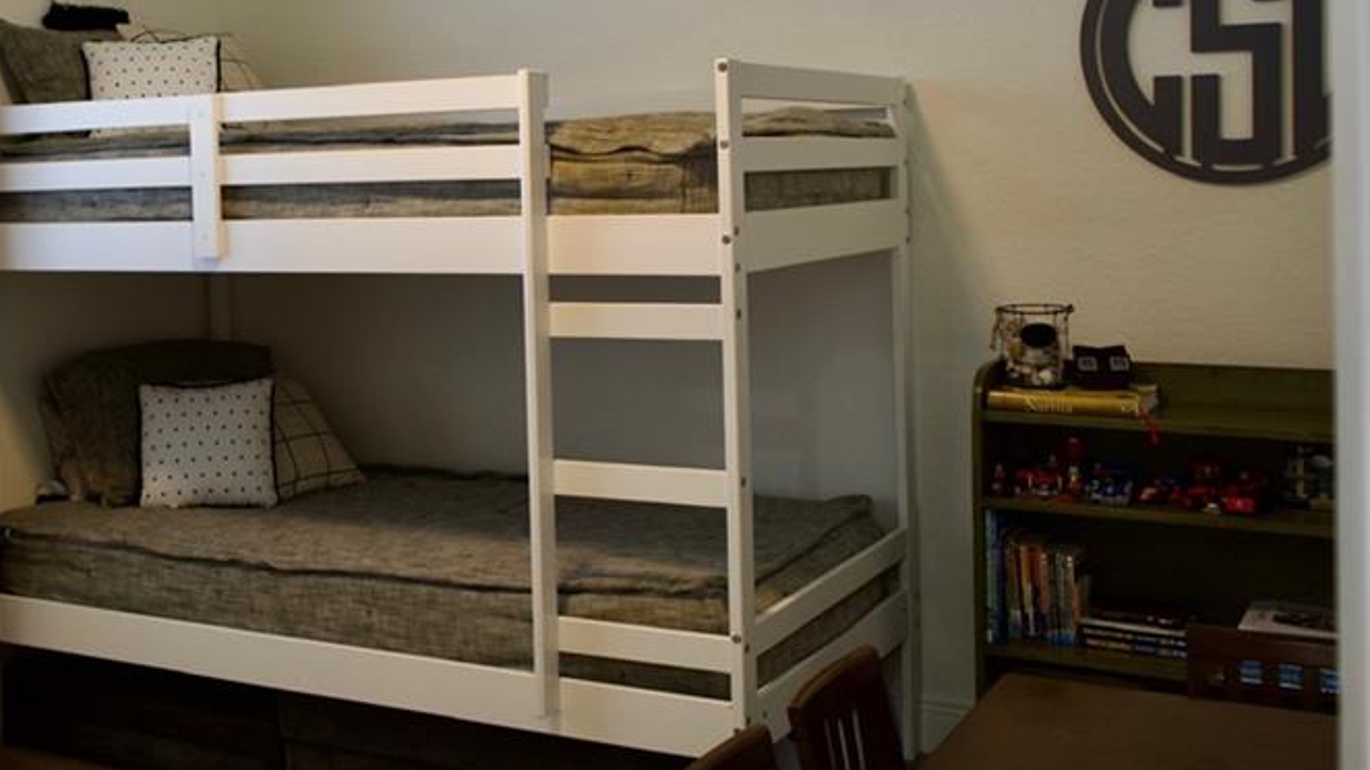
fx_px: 1707
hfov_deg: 42.6
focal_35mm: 47
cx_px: 377
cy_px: 207
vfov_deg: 25.2
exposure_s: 1/30
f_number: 4
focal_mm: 29
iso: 800
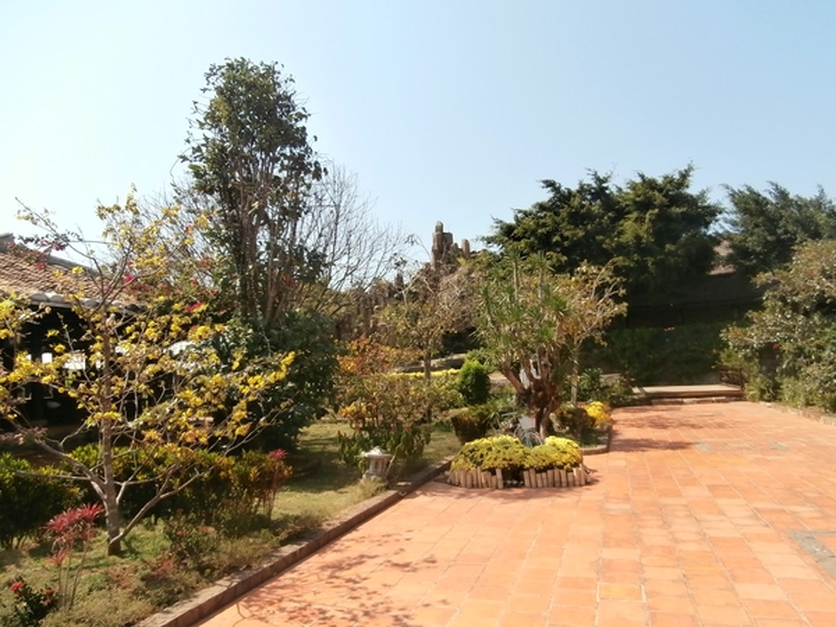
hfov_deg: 71.6
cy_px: 314
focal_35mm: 24
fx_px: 580
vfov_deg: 56.8
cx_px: 418
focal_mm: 4.2
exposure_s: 1/1000
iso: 100
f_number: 3
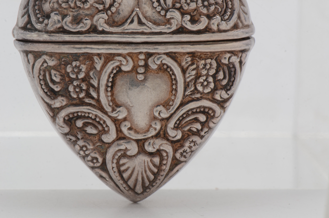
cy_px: 109
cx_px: 164
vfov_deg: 10.7
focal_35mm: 128
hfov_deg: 16.1
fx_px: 1163
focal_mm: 85
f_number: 18
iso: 200
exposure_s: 1/125
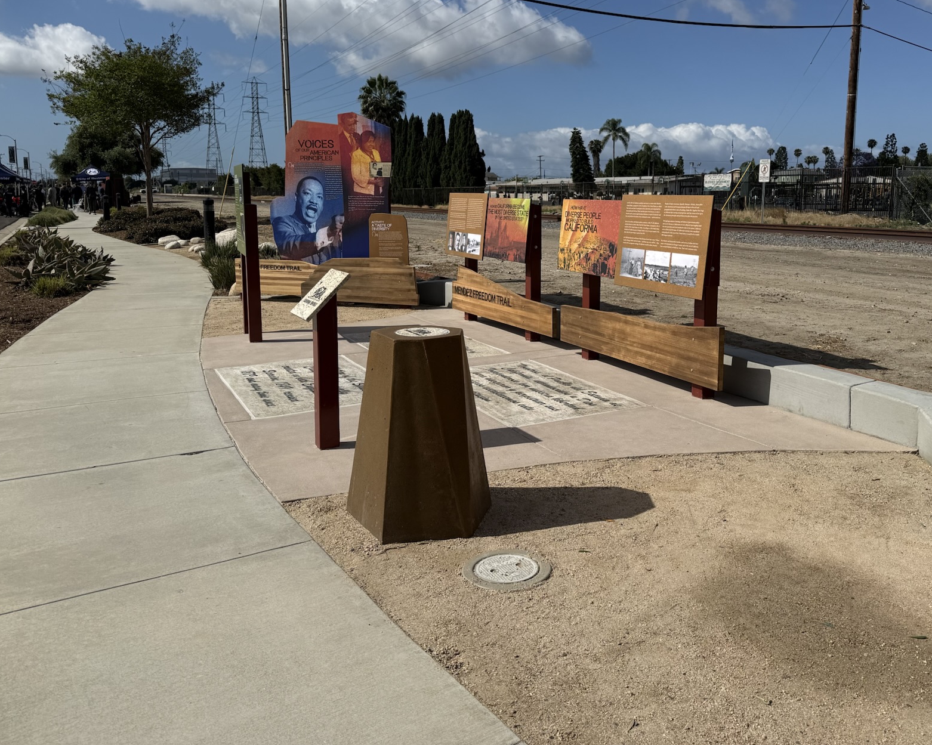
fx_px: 827
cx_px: 521
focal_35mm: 30
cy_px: 299
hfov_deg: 58.6
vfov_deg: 48.2
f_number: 1.78
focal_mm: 6.76
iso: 80
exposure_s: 1/9091
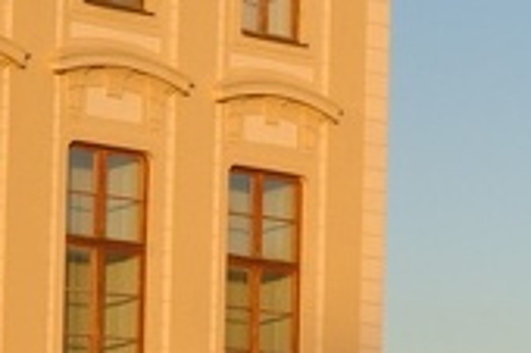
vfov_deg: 5.8
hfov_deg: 8.5
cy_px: 450
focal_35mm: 233
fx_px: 3433
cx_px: 950
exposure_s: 1/320
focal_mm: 50
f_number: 16
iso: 640
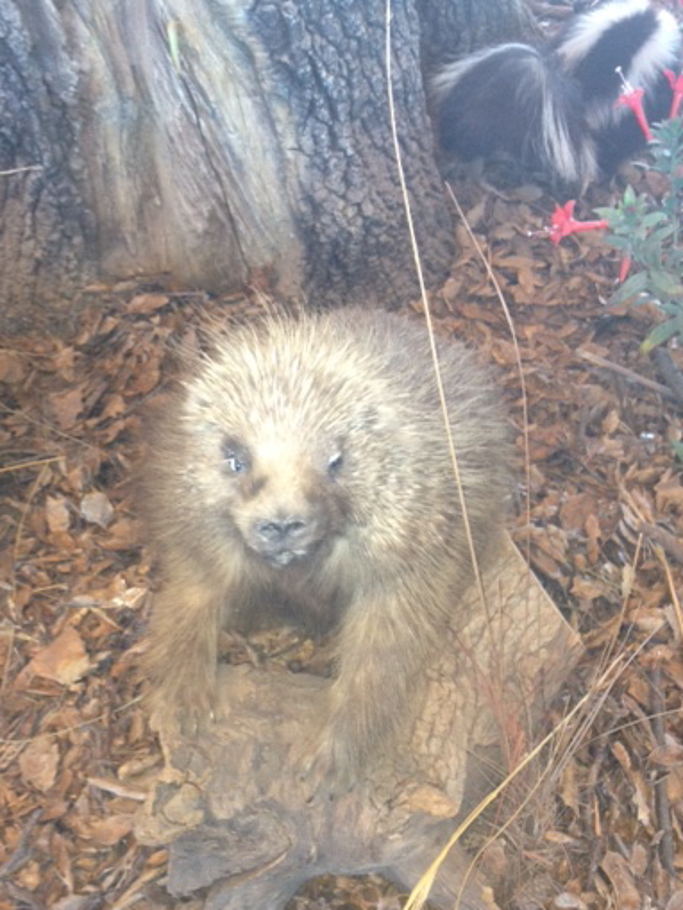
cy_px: 543
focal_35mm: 44
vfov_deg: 42.7
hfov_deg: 32.9
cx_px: 352
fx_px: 1157
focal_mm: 4.28
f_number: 2.4
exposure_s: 1/20
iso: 160
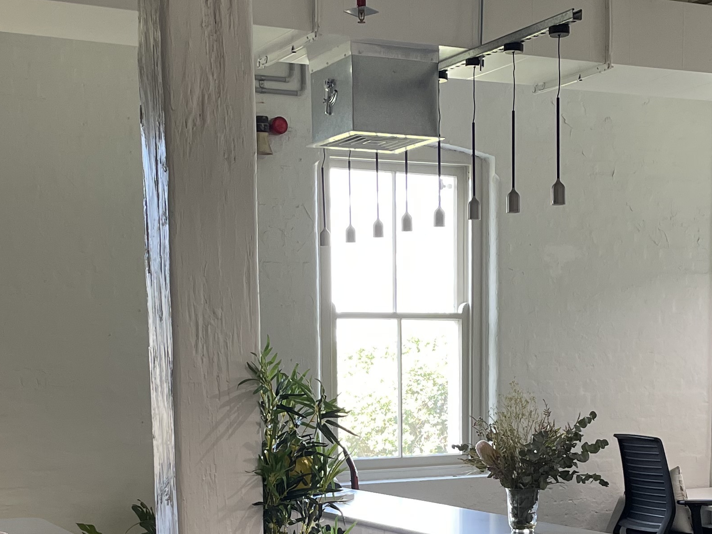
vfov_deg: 21.6
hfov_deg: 29.4
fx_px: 1358
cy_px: 503
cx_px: 396
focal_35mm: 66
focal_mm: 4.2
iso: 125
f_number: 1.6
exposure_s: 1/100
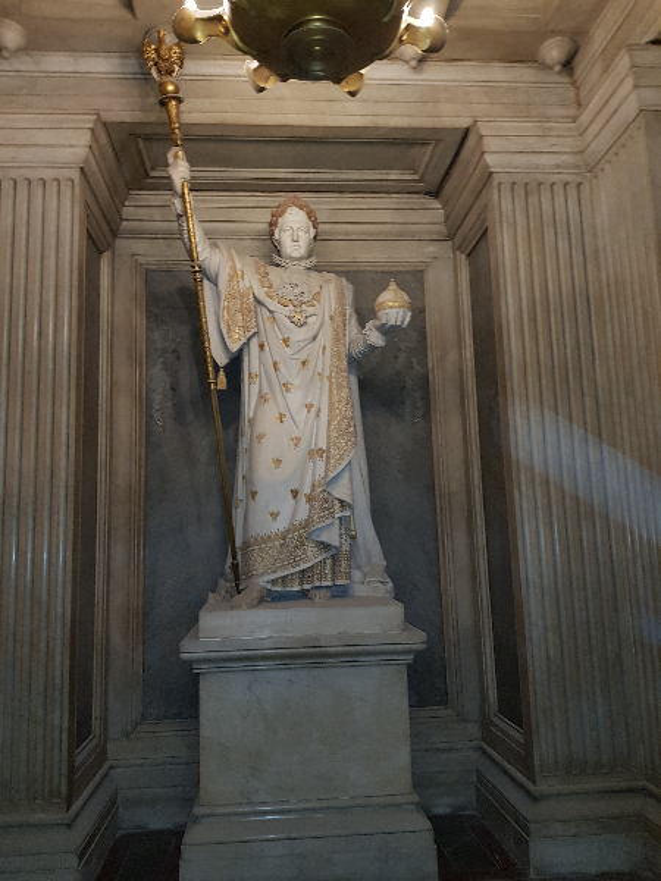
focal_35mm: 26
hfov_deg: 53.1
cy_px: 440
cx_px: 330
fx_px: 662
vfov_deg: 67.3
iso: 125
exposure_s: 1/13
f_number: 1.7
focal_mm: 4.2
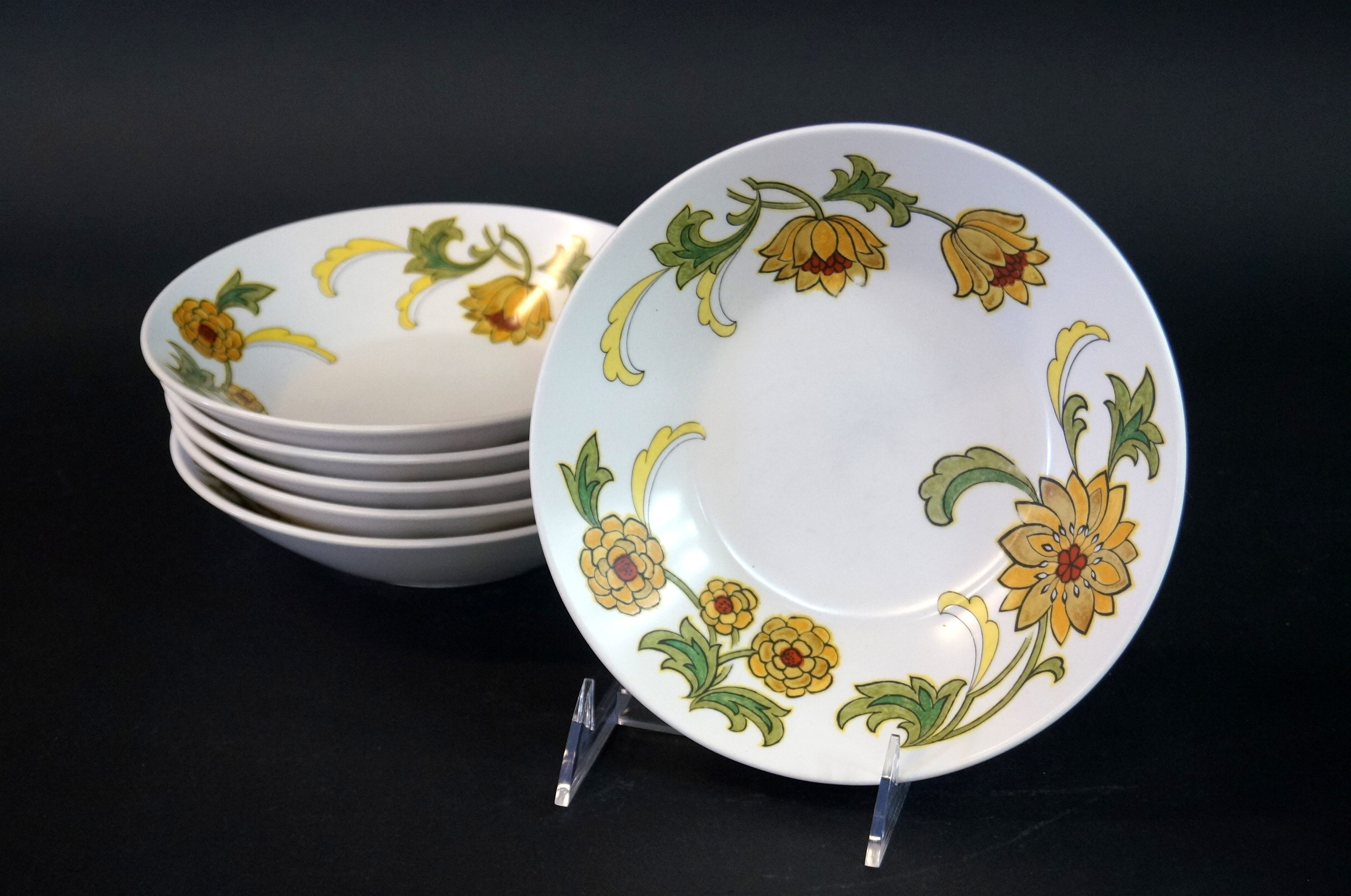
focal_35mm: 68
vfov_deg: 20.1
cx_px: 676
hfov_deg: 29.9
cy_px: 448
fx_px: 2529
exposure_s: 1/80
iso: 800
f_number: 5.6
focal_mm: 45
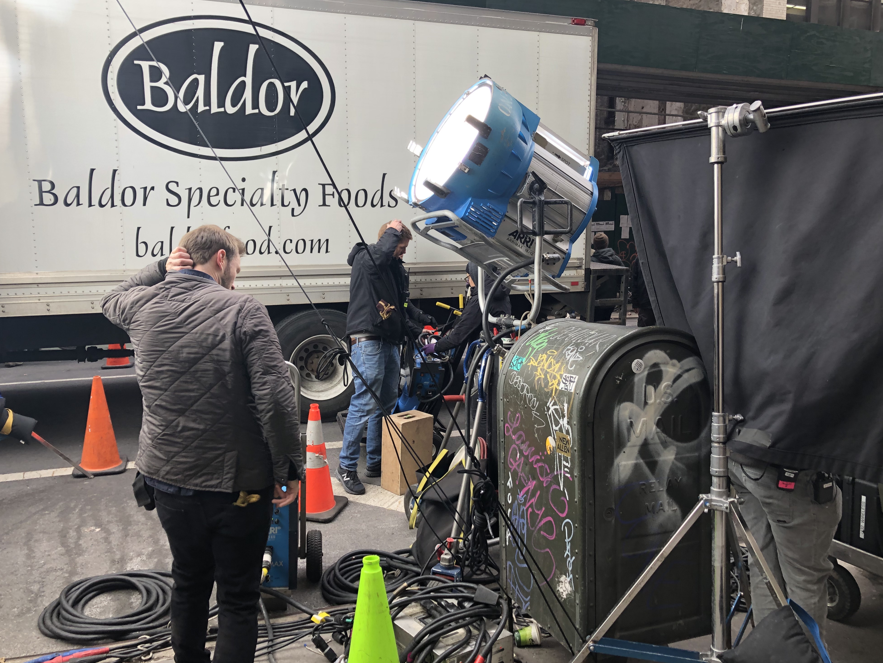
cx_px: 442
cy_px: 325
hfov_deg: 61.7
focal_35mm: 29
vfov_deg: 48.2
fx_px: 740
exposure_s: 1/150
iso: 32
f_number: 1.8
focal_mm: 3.99
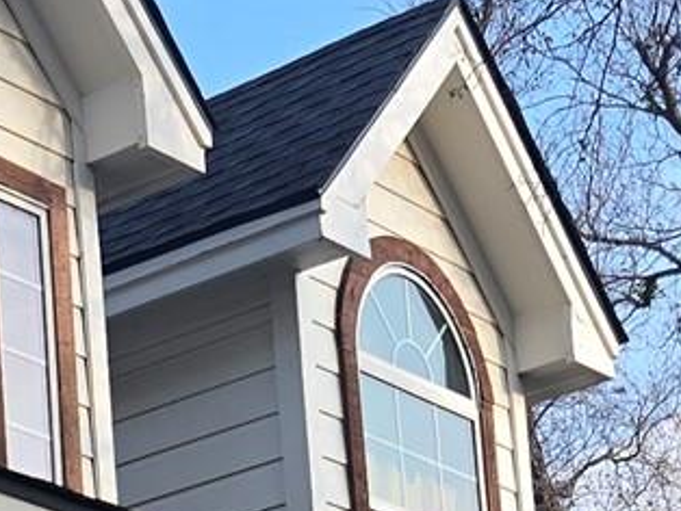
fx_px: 2953
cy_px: 957
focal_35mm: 150
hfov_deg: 12.5
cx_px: -358
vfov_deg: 9.4
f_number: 1.8
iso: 25
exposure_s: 1/299
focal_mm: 5.4
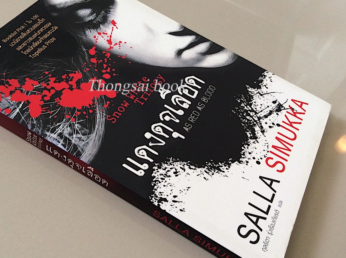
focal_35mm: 42
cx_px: 139
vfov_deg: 34.3
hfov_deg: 44.6
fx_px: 419
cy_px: 125
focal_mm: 3.3
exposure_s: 1/25
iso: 50
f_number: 2.4
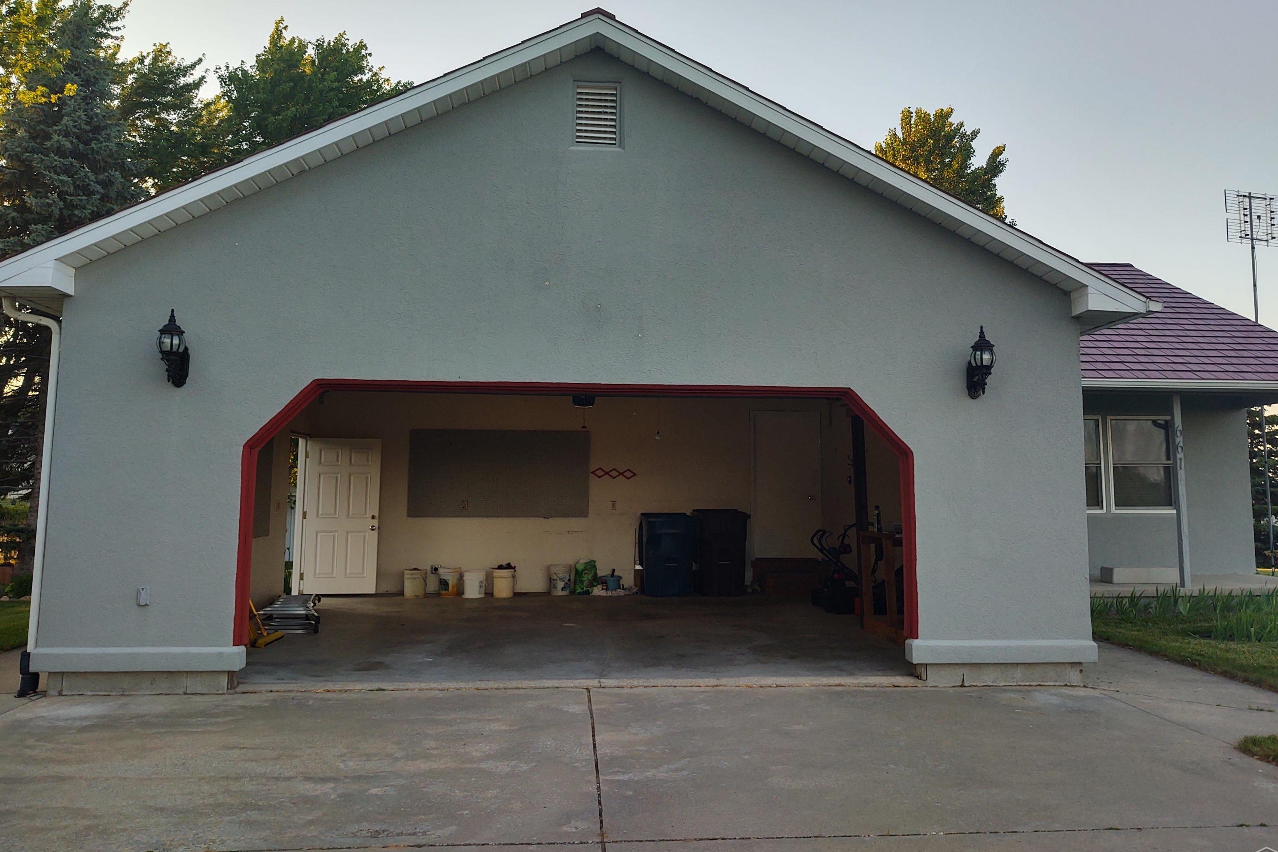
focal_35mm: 29
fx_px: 1029
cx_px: 651
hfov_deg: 63.7
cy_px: 379
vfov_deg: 44.9
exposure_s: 1/917
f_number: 1.7
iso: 100
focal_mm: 4.75
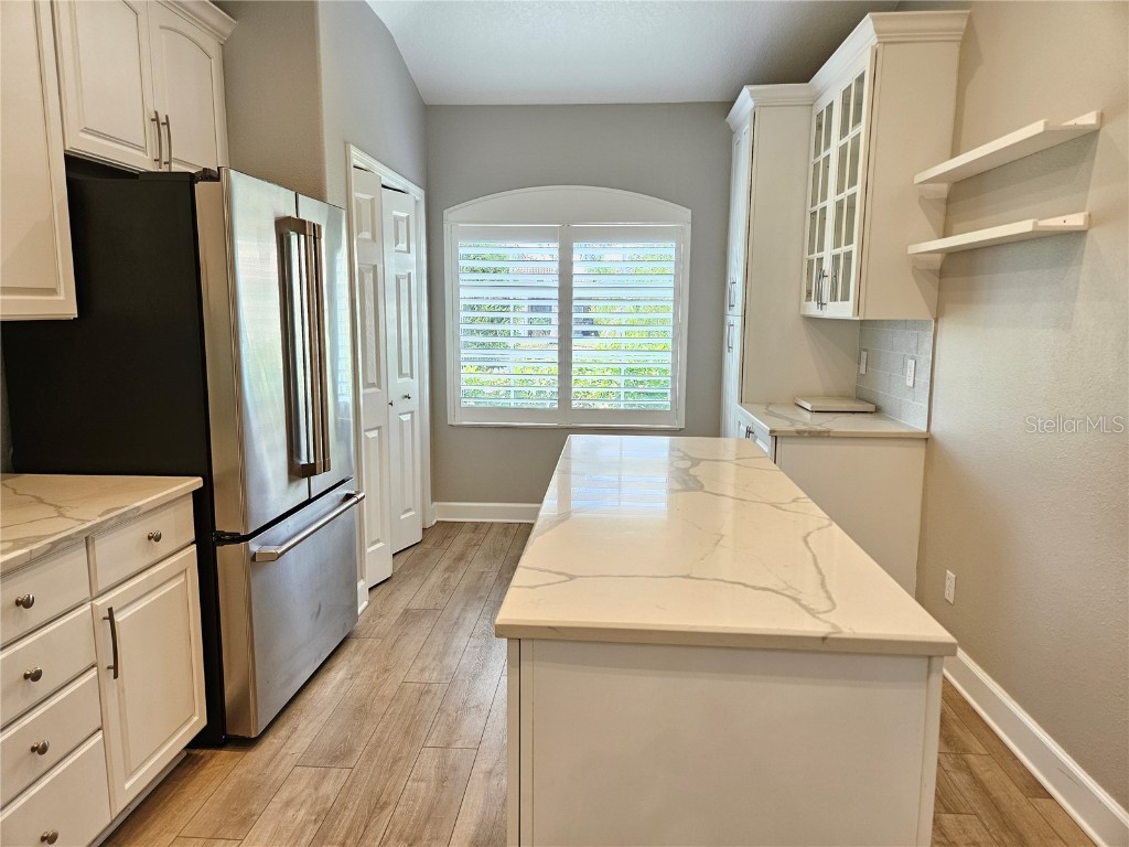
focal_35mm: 23
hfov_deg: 73.9
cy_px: 424
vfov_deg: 58.9
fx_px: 750
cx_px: 564
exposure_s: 1/120
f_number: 1.8
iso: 200
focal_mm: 5.4
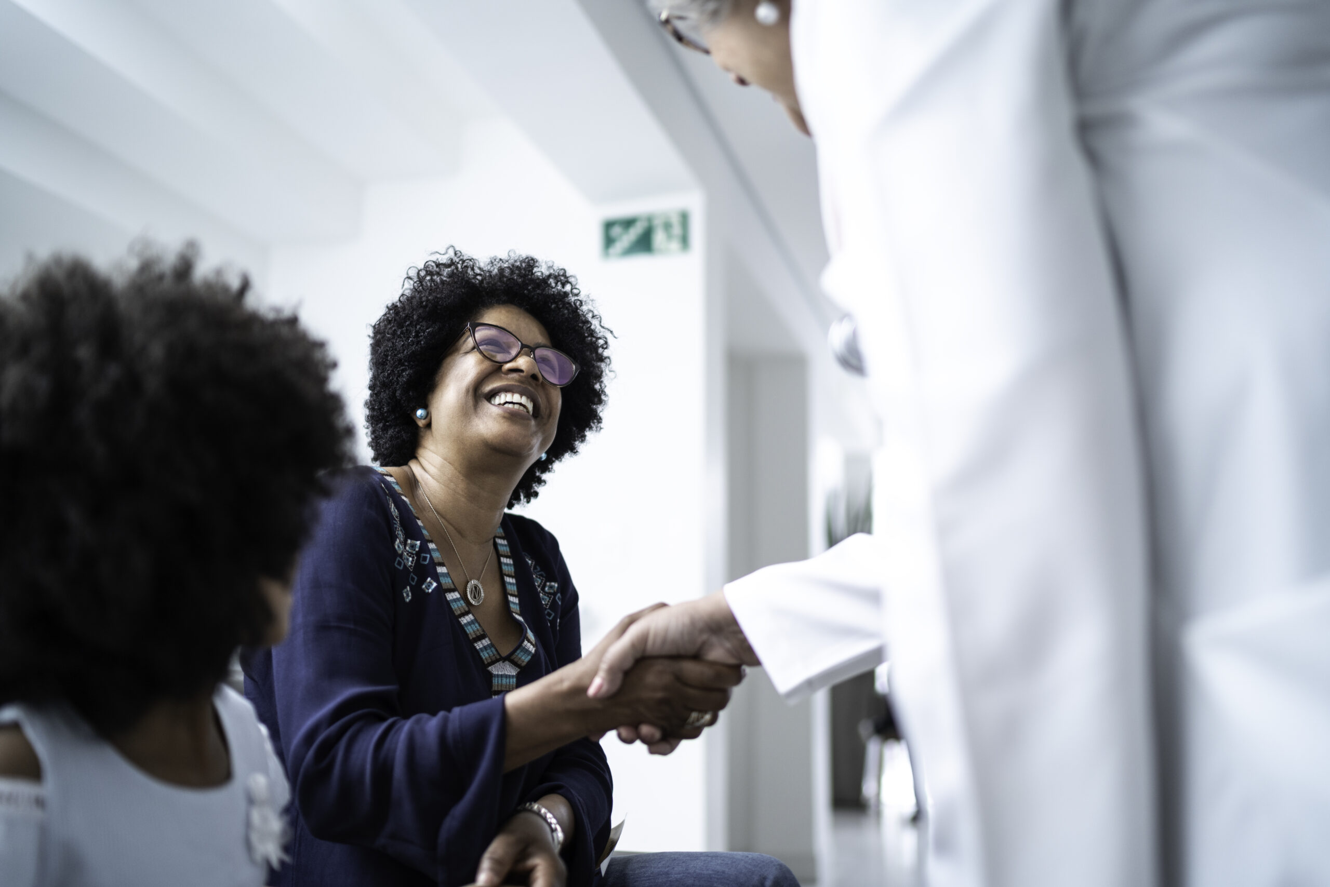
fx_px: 1293
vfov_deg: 37.9
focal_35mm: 35
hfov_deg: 54.4
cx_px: 665
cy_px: 444
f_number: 1.4
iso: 250
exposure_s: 1/250
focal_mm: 35
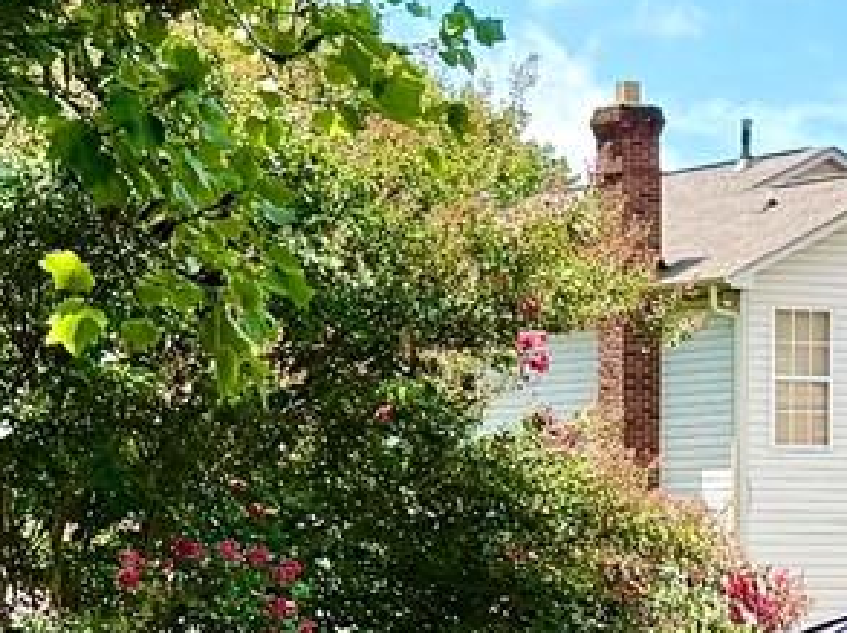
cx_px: 1064
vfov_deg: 8.8
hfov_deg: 11.5
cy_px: 653
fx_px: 4106
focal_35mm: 168
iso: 80
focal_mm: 6.76
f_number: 1.78
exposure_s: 1/2710
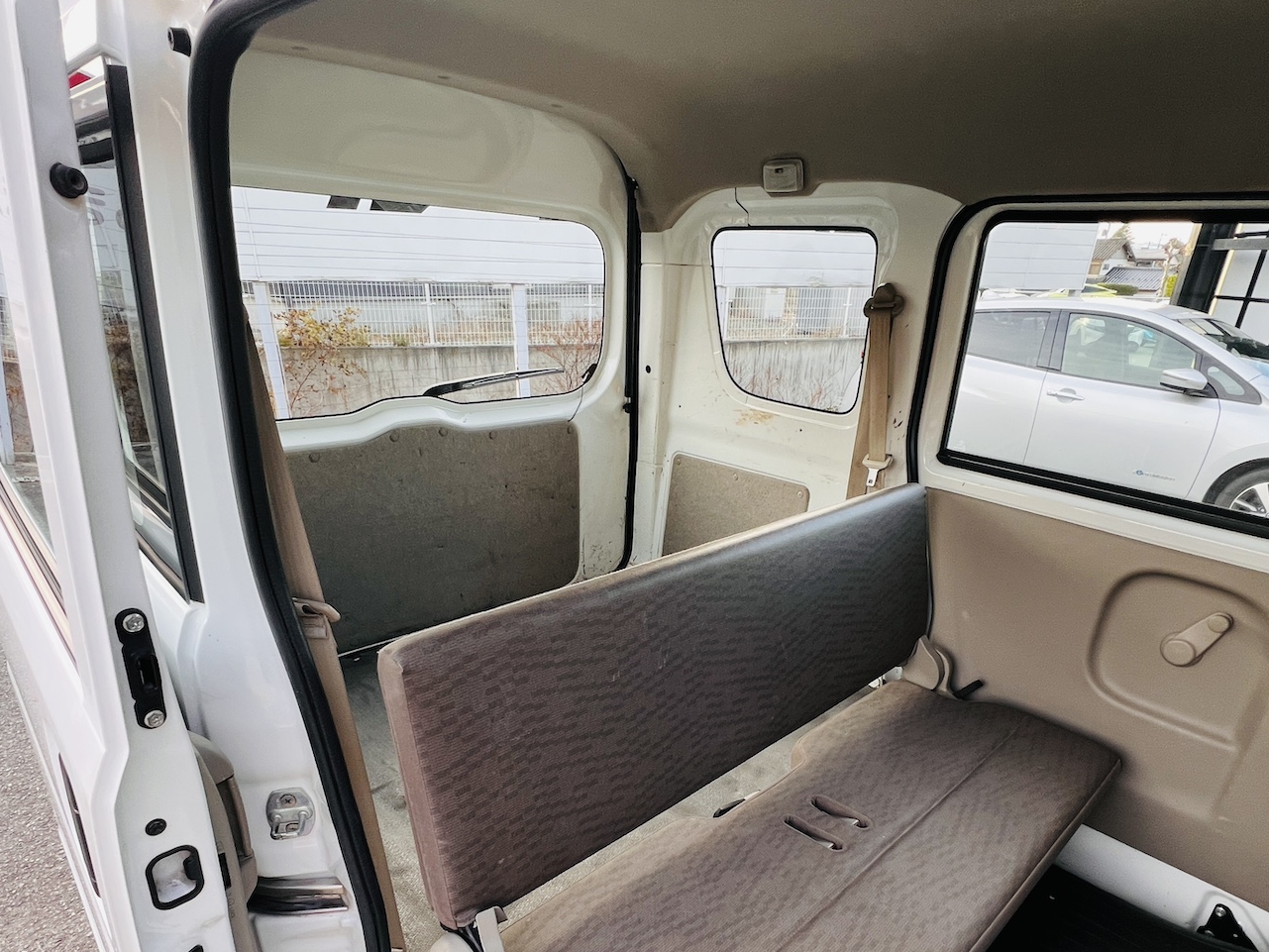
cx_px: 646
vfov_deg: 67.0
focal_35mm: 19
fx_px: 697
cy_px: 627
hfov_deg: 84.7
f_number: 1.8
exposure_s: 1/99
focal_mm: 1.57
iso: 80
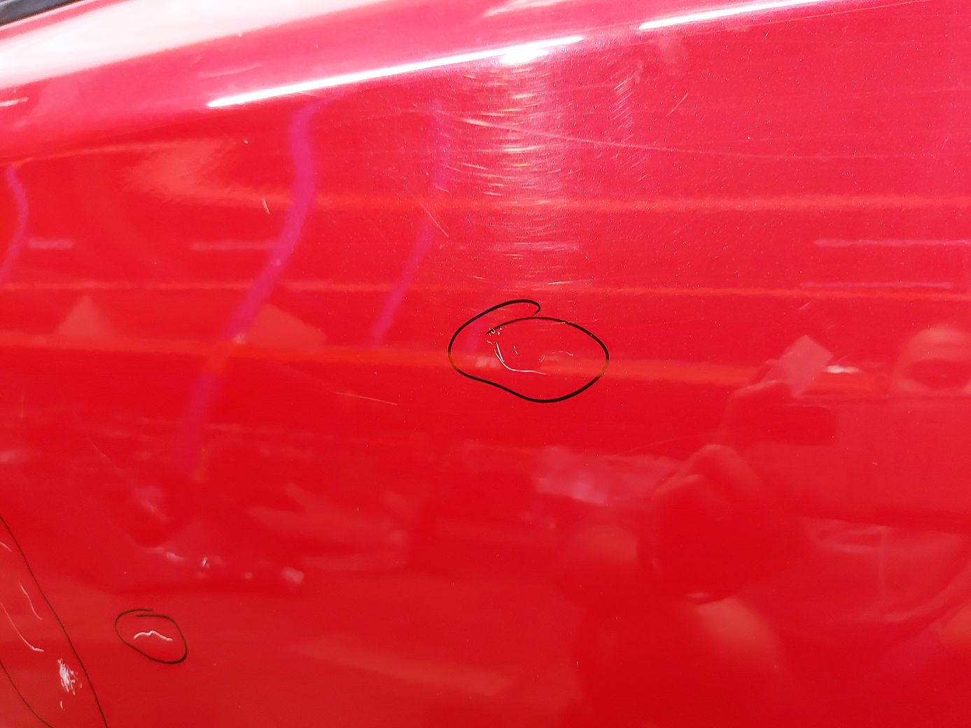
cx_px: 486
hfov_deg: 71.6
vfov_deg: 56.8
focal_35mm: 24
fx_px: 673
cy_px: 364
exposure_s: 1/25
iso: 250
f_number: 1.8
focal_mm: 5.23
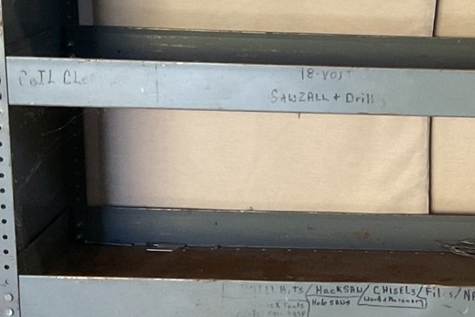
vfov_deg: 15.5
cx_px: 432
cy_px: 175
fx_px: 1161
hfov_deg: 22.5
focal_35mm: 88
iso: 250
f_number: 1.8
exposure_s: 1/40
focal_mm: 3
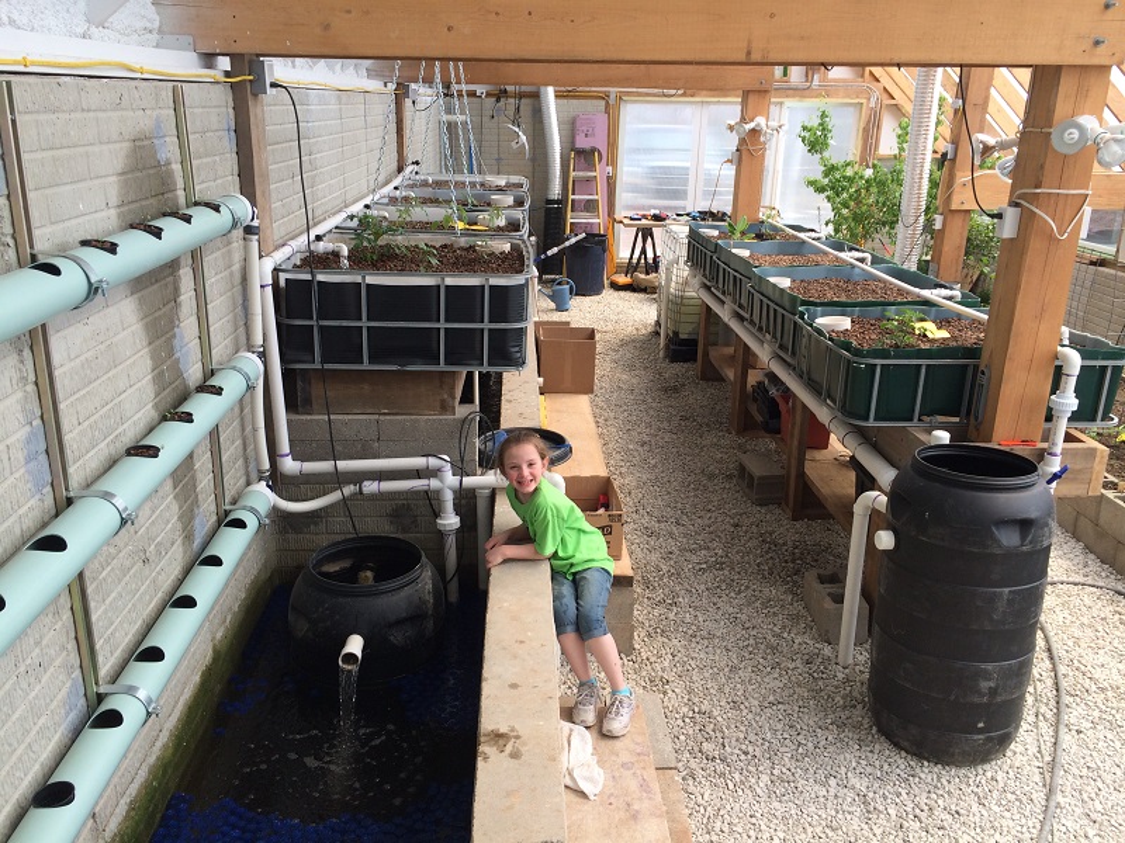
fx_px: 975
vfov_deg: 46.8
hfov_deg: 60.0
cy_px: 422
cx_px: 562
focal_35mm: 30
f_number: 2.2
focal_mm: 4.12
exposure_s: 1/519
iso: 32
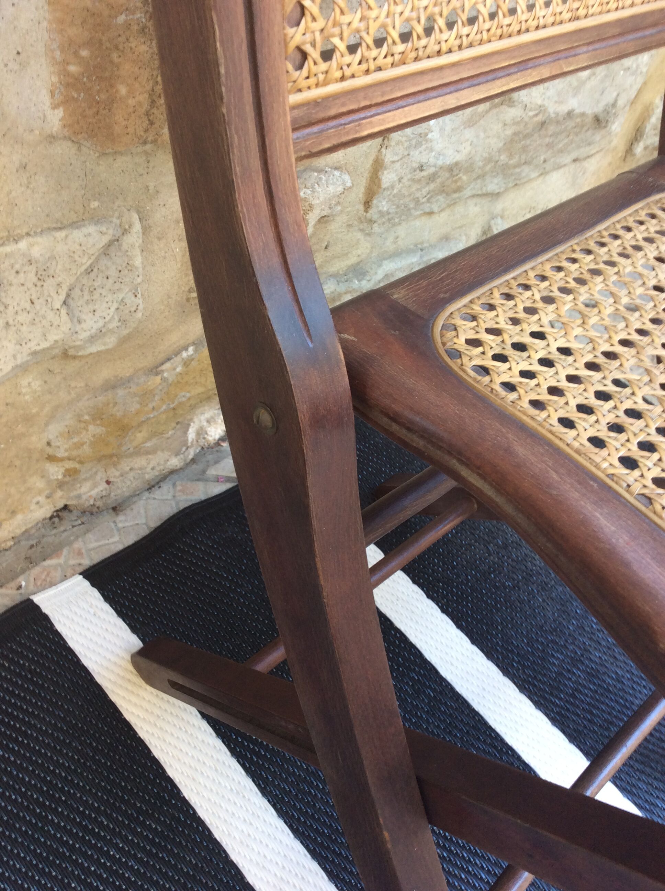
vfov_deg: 56.9
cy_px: 446
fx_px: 822
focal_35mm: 32
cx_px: 332
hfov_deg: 44.1
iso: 32
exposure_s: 1/25
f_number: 2.4
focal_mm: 3.3
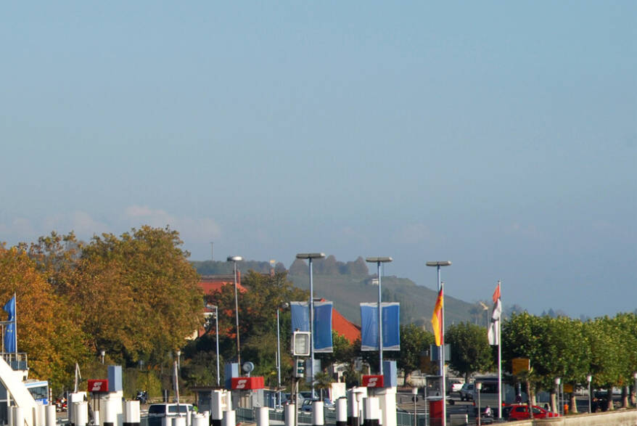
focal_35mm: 227
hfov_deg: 9.0
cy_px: 251
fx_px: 4020
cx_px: -37
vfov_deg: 6.1
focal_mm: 70
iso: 100
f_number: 11
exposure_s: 1/160
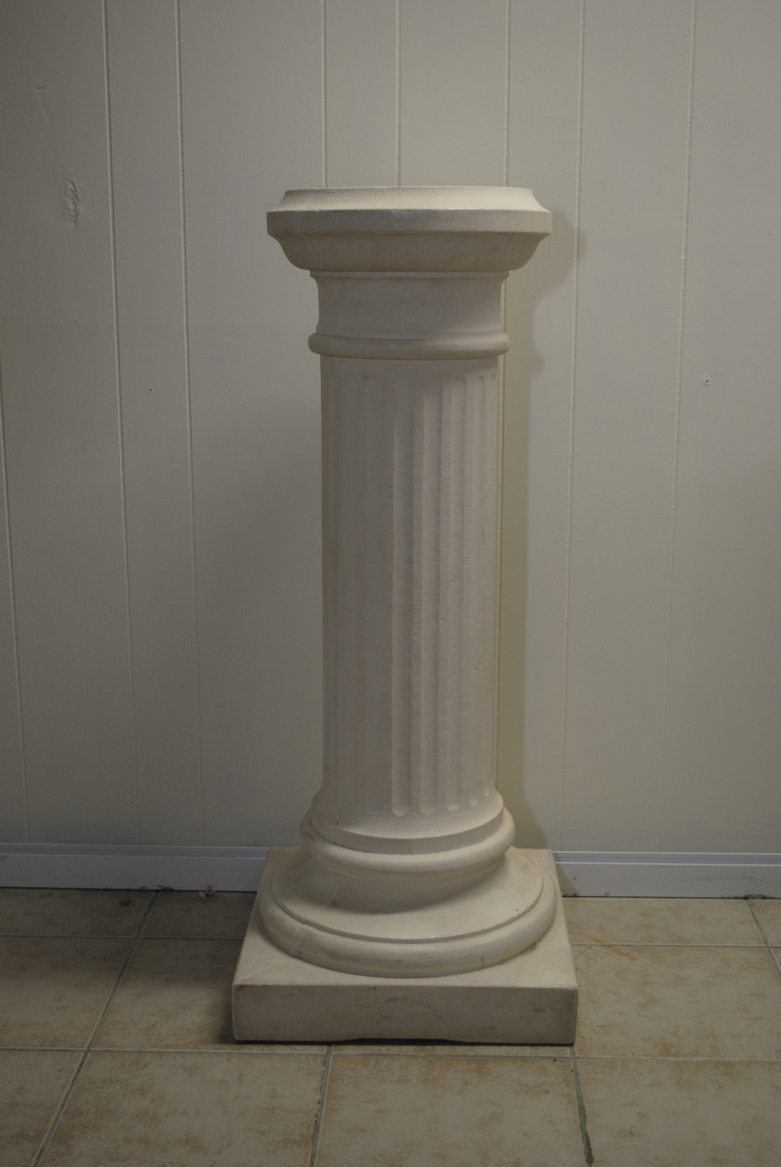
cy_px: 584
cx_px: 390
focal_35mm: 45
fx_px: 1460
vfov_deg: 43.6
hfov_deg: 29.9
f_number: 4.5
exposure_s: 1/30
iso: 400
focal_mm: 30
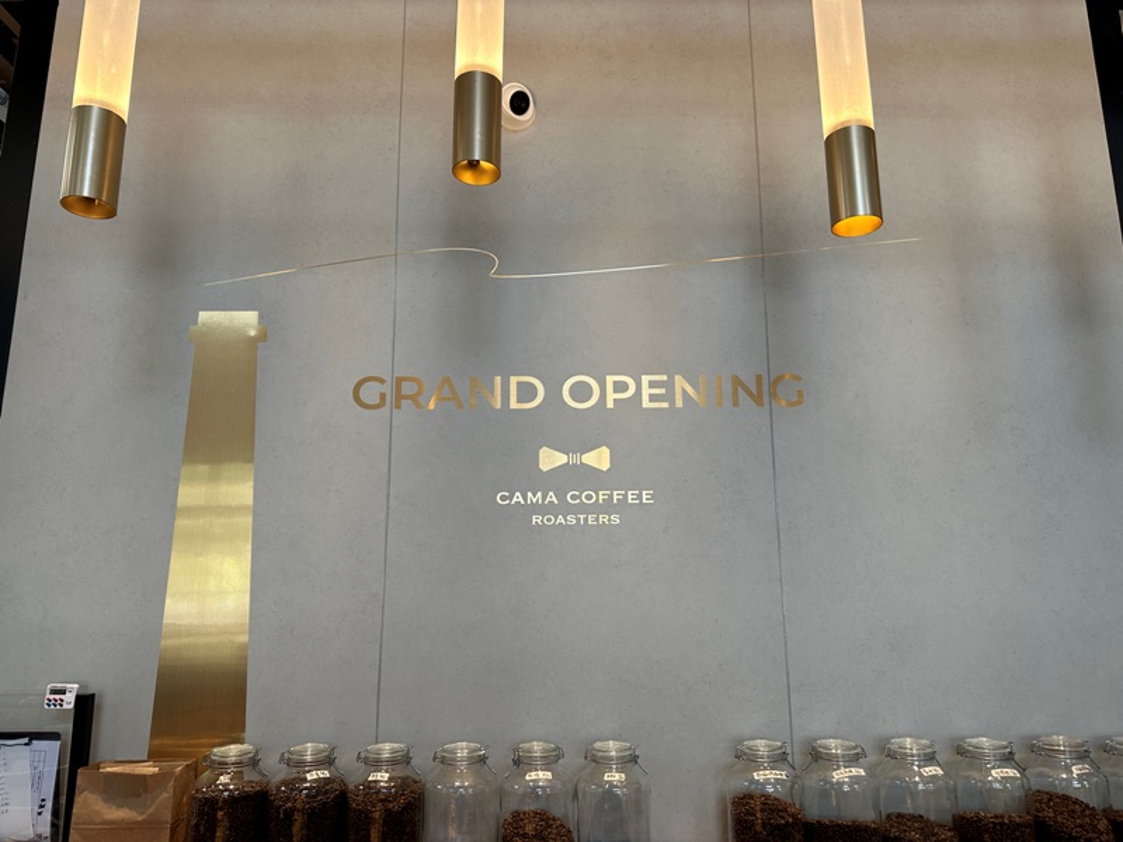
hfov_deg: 71.6
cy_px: 421
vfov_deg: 56.8
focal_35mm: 24
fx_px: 779
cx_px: 562
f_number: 1.78
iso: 125
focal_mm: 6.86
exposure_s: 1/120
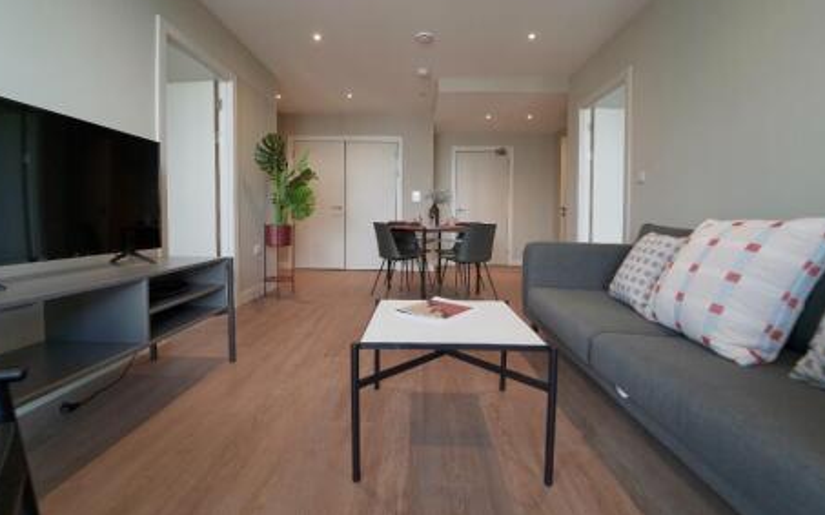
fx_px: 337
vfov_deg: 74.5
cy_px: 230
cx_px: 408
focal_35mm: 15
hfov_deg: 101.5
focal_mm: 14
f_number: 4.5
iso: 640
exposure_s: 1/125
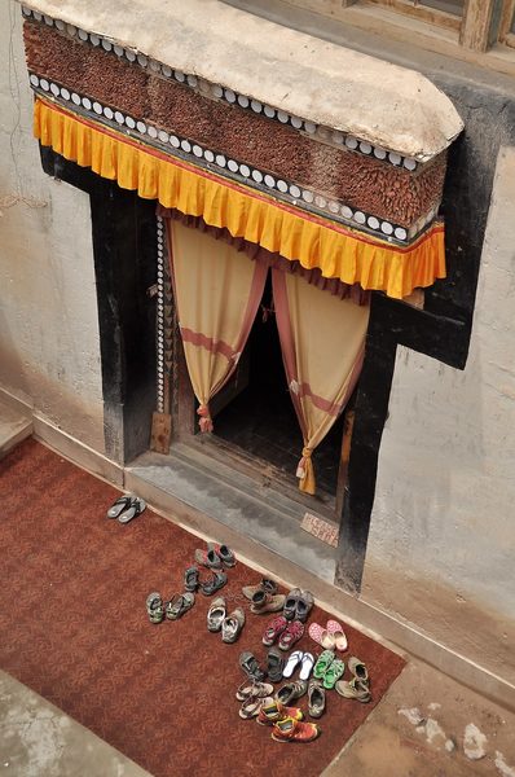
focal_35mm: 63
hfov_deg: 21.5
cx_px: 258
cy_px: 388
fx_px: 1356
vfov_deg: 31.9
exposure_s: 1/320
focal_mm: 42
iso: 125
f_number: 9
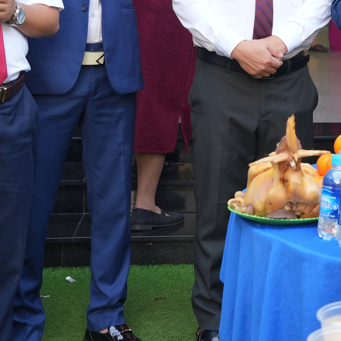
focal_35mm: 114
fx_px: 1271
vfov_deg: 15.2
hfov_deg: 14.7
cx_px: 418
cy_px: 49
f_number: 6.3
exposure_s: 1/50
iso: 250
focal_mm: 42
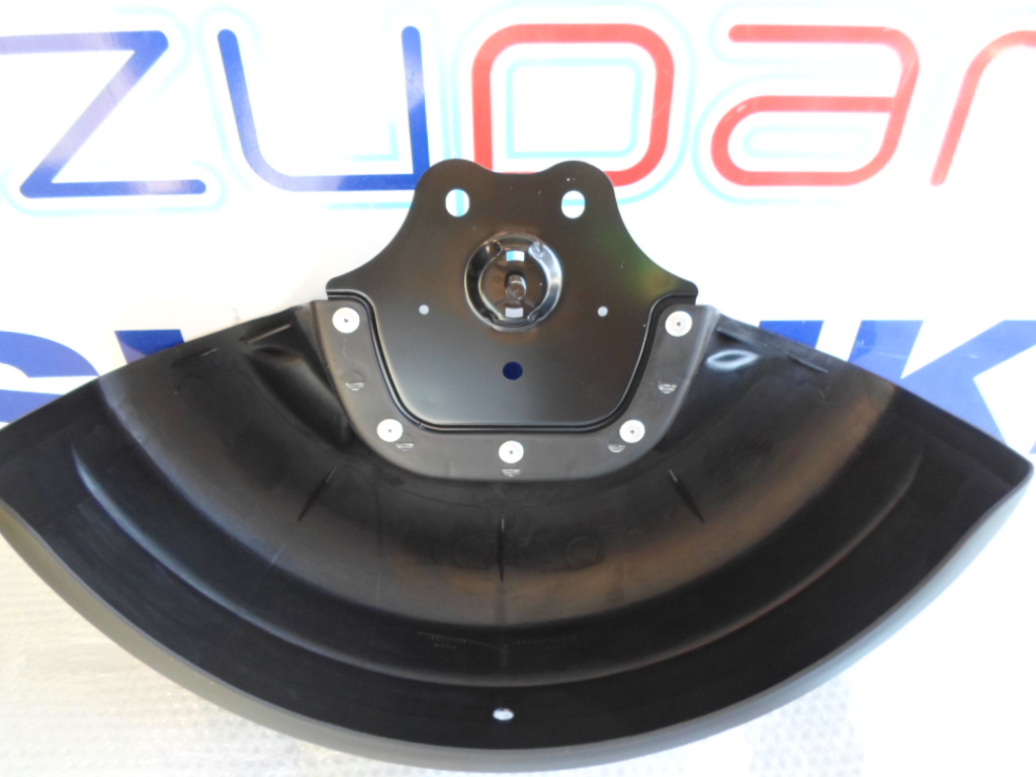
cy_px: 388
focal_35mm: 25
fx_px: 748
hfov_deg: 69.4
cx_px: 518
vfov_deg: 54.9
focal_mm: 4.5
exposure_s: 1/30
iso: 100
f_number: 2.5
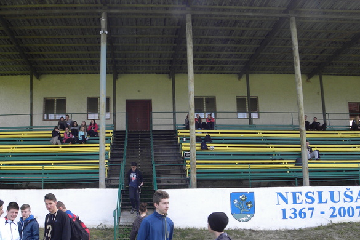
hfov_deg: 51.6
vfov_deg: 35.7
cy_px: 155
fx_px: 370
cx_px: 145
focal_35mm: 37
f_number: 5
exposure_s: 1/60
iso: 64
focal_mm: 4.6
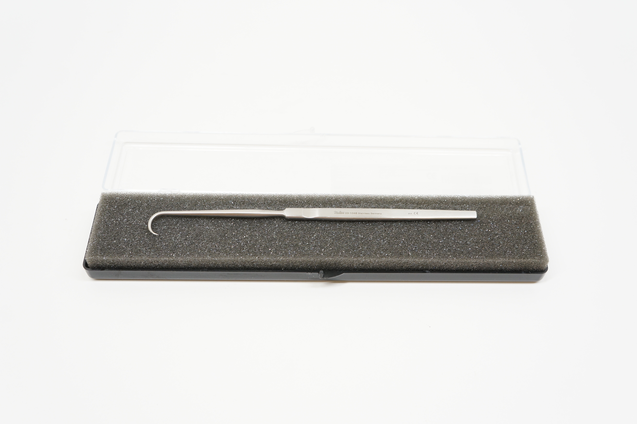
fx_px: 663
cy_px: 212
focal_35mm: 38
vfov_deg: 35.4
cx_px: 318
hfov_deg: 51.3
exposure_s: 1/50
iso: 400
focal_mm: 25
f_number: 5.6
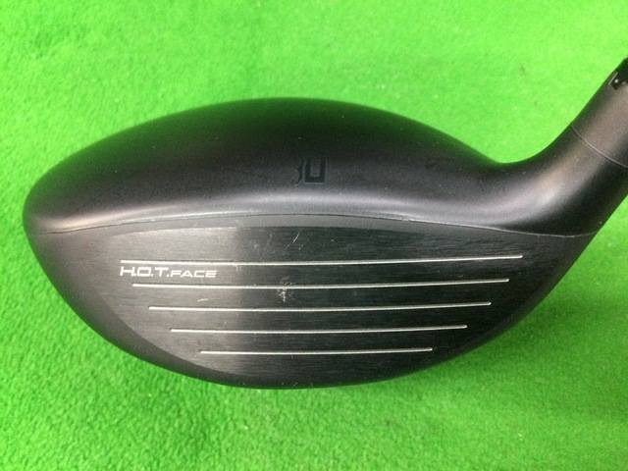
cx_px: 314
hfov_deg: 58.4
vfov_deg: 45.4
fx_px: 562
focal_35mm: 31
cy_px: 236
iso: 200
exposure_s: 1/15
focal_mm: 3.3
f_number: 2.4
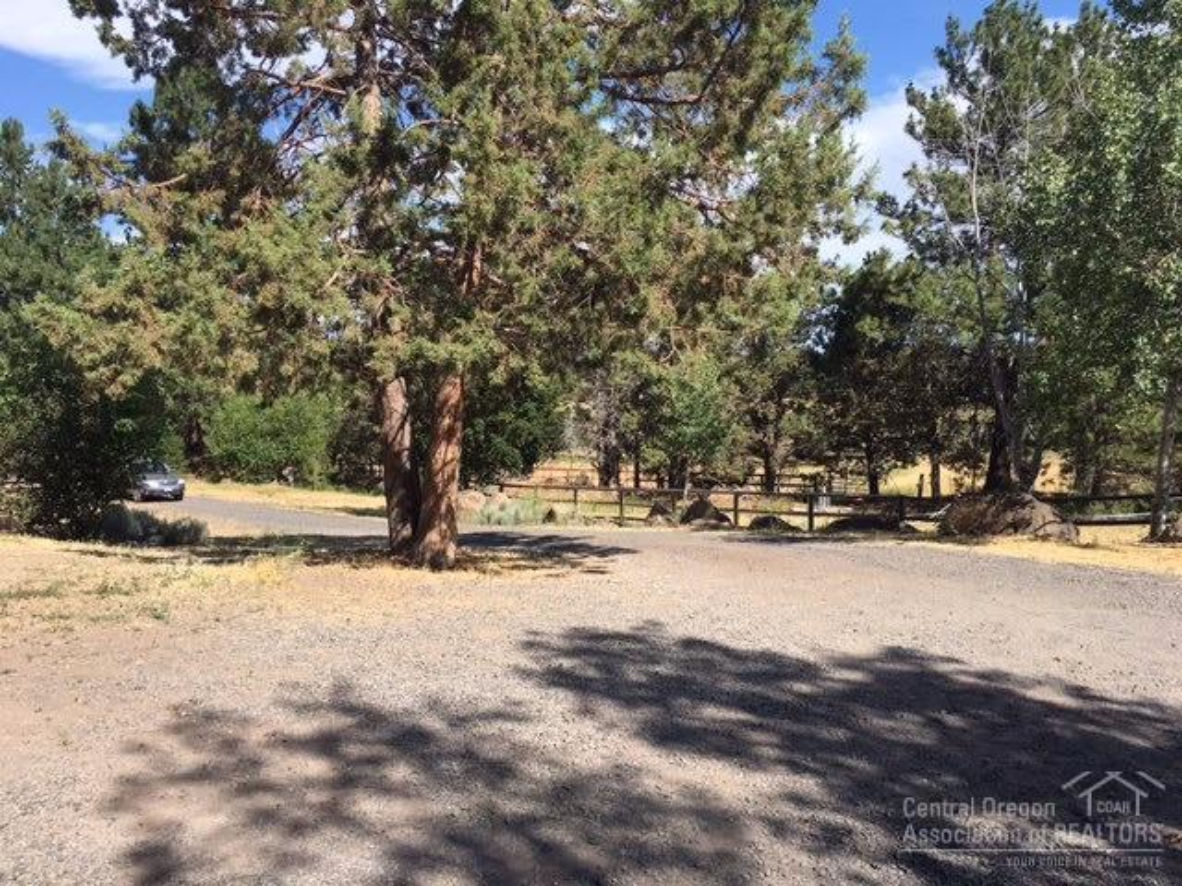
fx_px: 990
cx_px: 591
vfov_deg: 48.2
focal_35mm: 29
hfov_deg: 61.7
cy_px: 443
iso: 25
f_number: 2.2
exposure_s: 1/938
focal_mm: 4.15
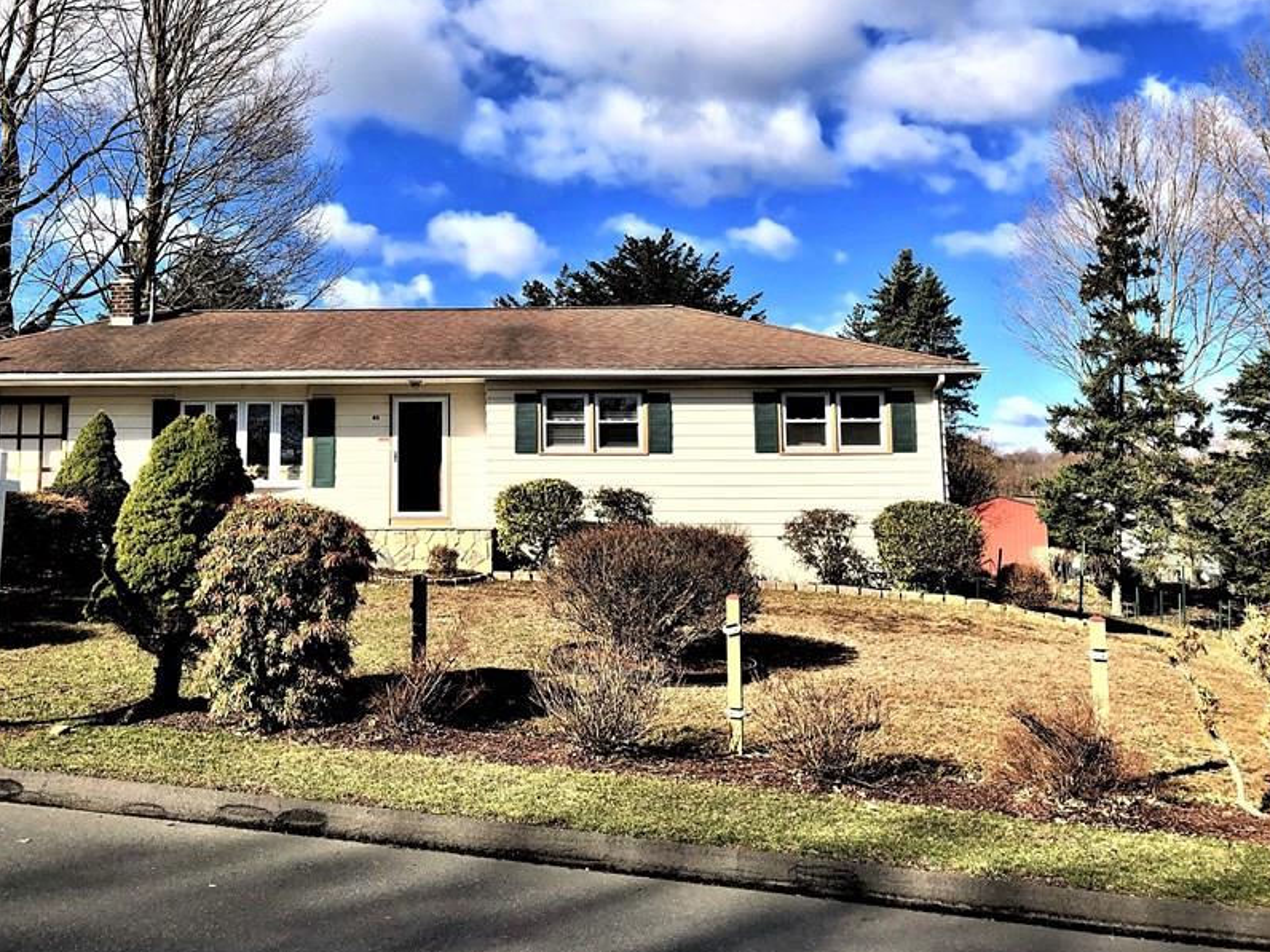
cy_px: 376
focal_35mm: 36
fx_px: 1321
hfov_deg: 50.8
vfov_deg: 39.5
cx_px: 471
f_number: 1.8
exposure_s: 1/2183
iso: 20
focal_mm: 3.99
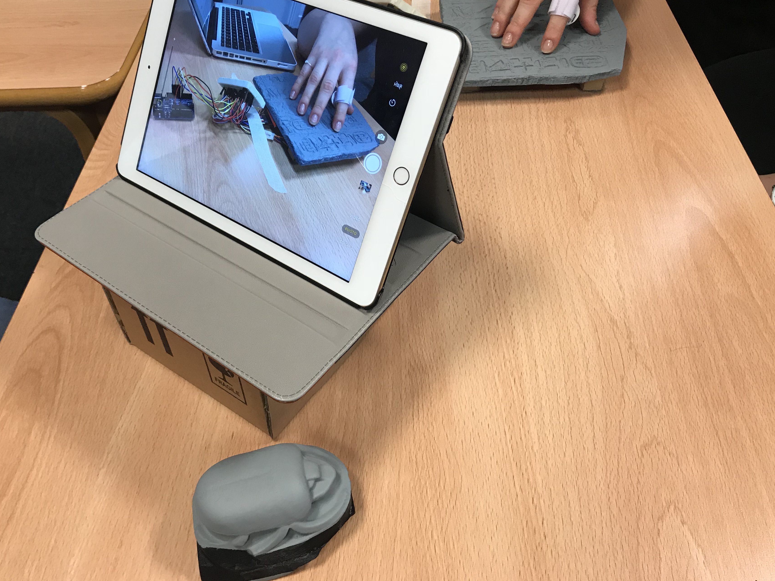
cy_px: 242
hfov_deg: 55.2
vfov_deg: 42.8
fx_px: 739
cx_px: 342
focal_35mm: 33
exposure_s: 1/33
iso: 40
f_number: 1.8
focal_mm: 3.99
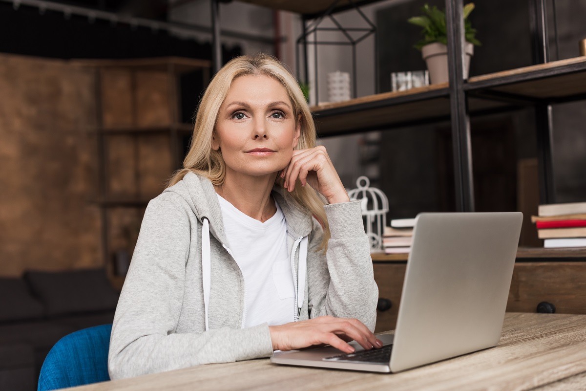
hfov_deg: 39.6
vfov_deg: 27.0
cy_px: 196
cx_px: 293
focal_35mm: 50
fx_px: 814
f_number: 3.2
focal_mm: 50
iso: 320
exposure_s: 1/200
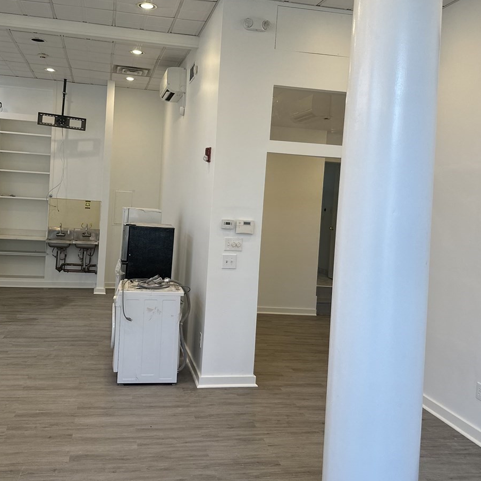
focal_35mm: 36
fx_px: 566
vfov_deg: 45.9
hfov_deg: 45.9
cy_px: 207
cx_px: 206
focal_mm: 6.86
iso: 100
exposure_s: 1/158
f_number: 1.78
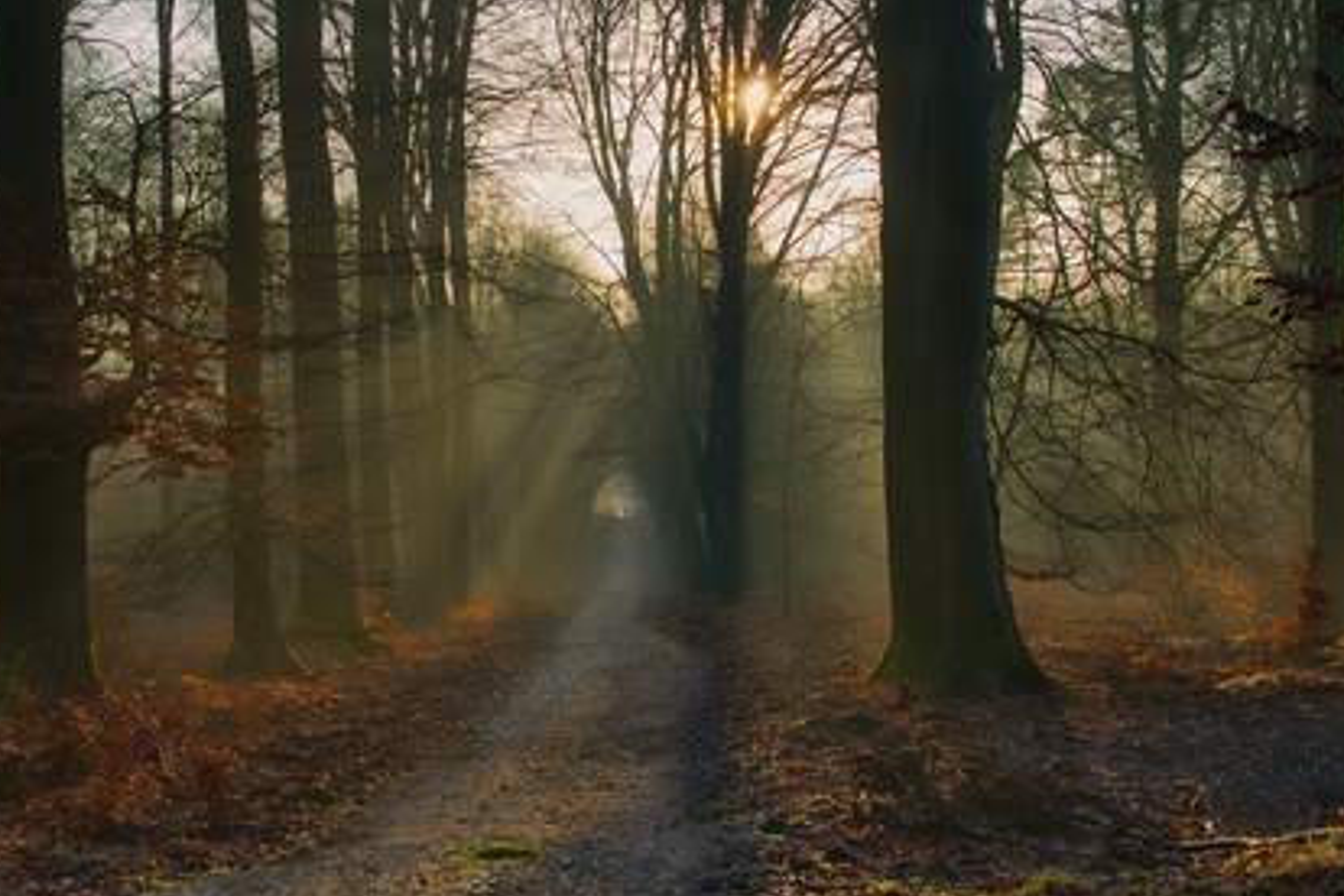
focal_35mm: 40
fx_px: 1493
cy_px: 440
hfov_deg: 48.5
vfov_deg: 33.4
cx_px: 669
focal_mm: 36
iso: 400
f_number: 9
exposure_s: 1/320
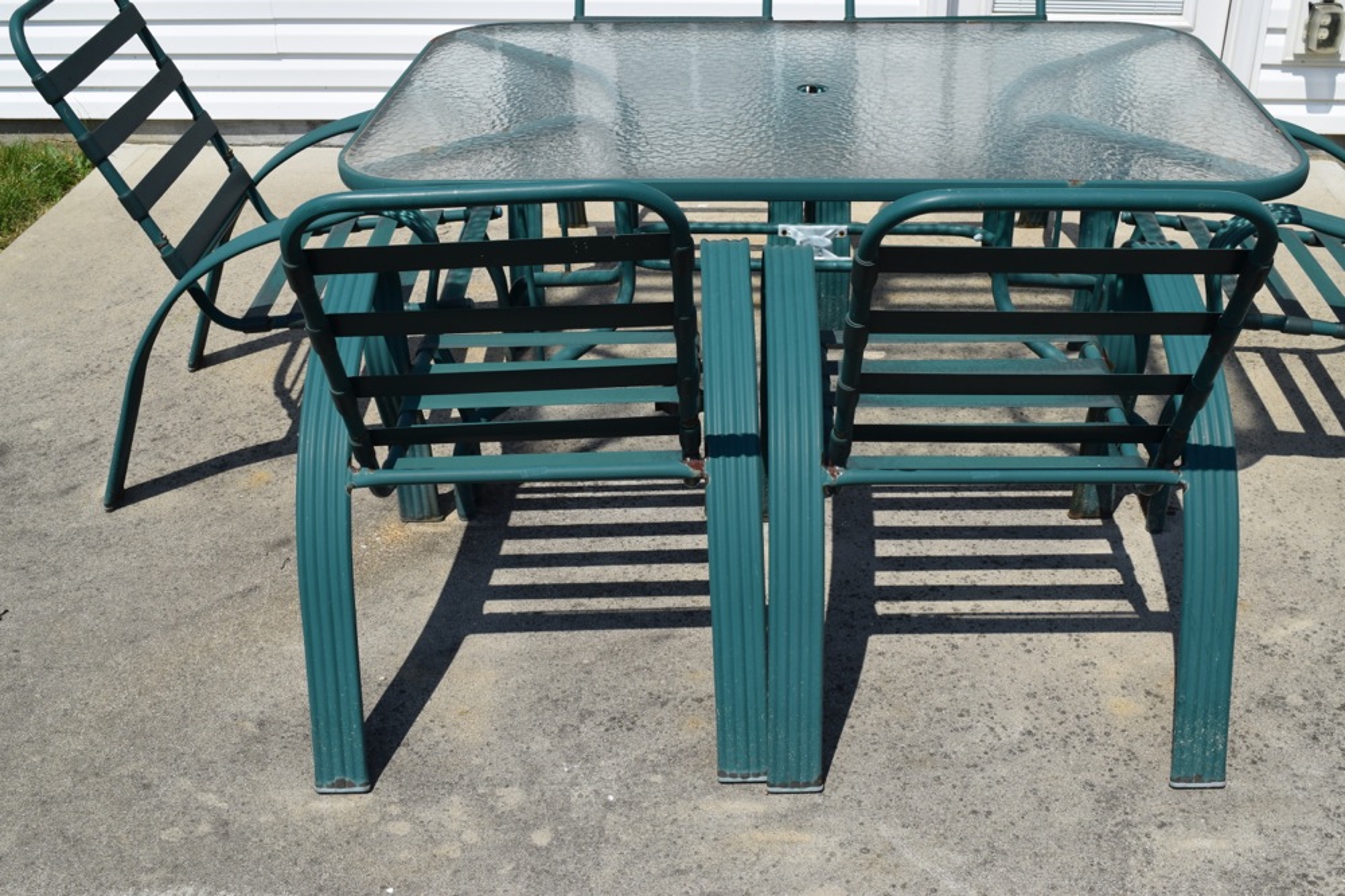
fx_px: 1513
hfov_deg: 47.9
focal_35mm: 40
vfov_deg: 33.0
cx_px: 672
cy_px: 448
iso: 200
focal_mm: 27
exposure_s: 1/500
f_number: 11
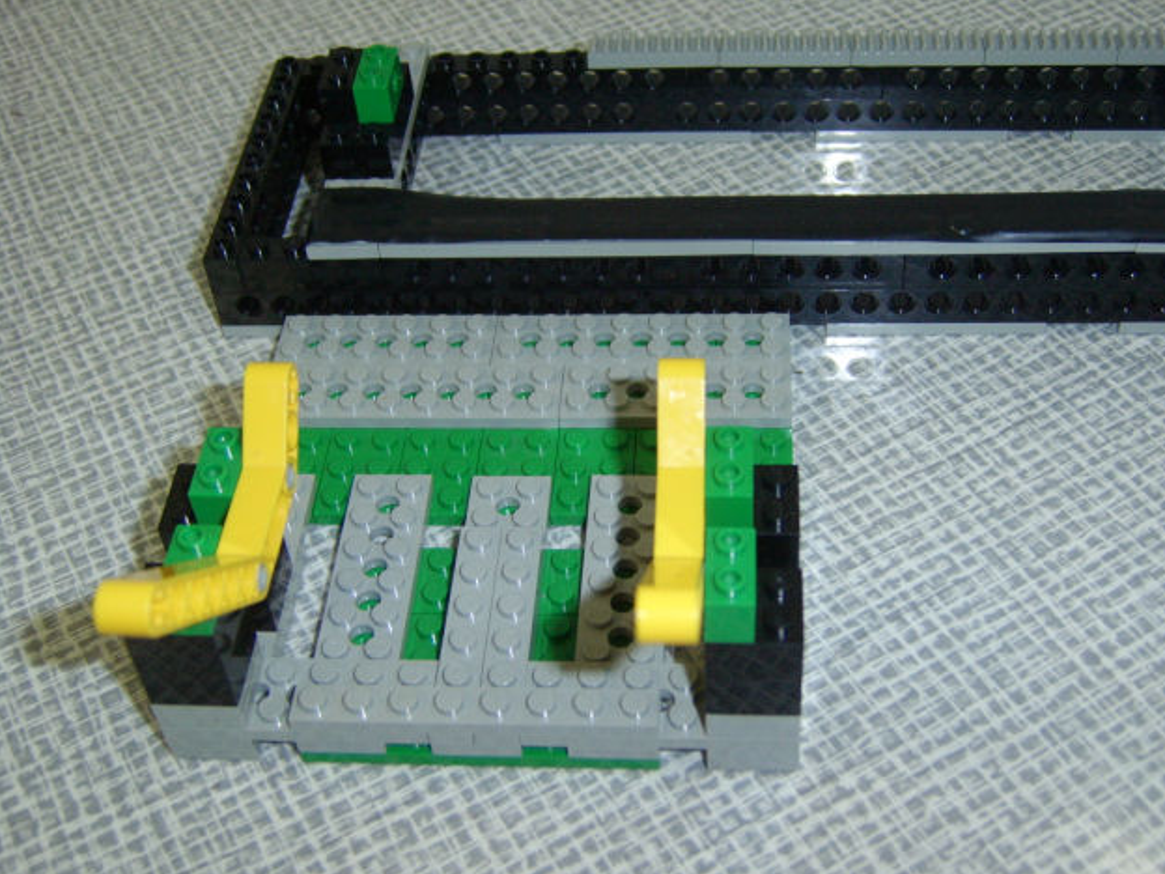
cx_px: 596
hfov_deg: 47.9
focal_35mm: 39
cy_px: 433
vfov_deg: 36.8
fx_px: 1313
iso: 200
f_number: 2.7
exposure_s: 1/60
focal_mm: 9.86
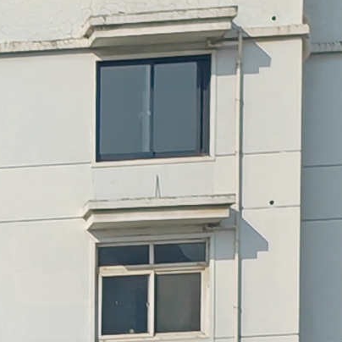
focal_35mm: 240
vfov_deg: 6.7
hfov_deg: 6.6
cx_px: -689
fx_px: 2683
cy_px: 941
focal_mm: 6.12
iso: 50
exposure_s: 1/750
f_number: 1.9
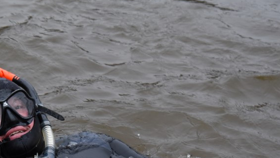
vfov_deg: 7.8
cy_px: 155
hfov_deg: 13.8
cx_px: 40
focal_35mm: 155
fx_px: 1151
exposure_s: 1/250
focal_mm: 82
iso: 2800
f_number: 6.3
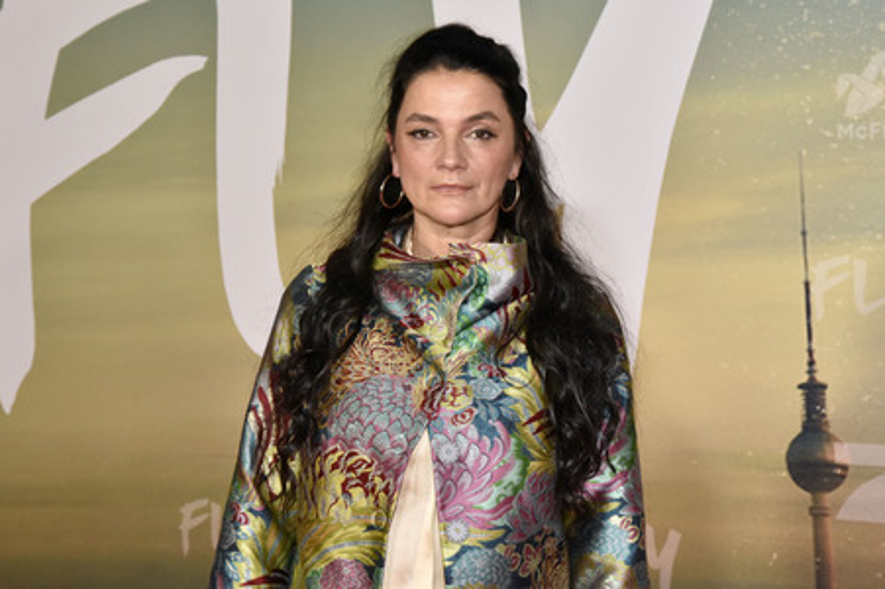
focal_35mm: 75
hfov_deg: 27.0
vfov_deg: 18.2
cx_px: 442
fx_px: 1842
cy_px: 294
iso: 4000
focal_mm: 75
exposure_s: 1/250
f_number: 8
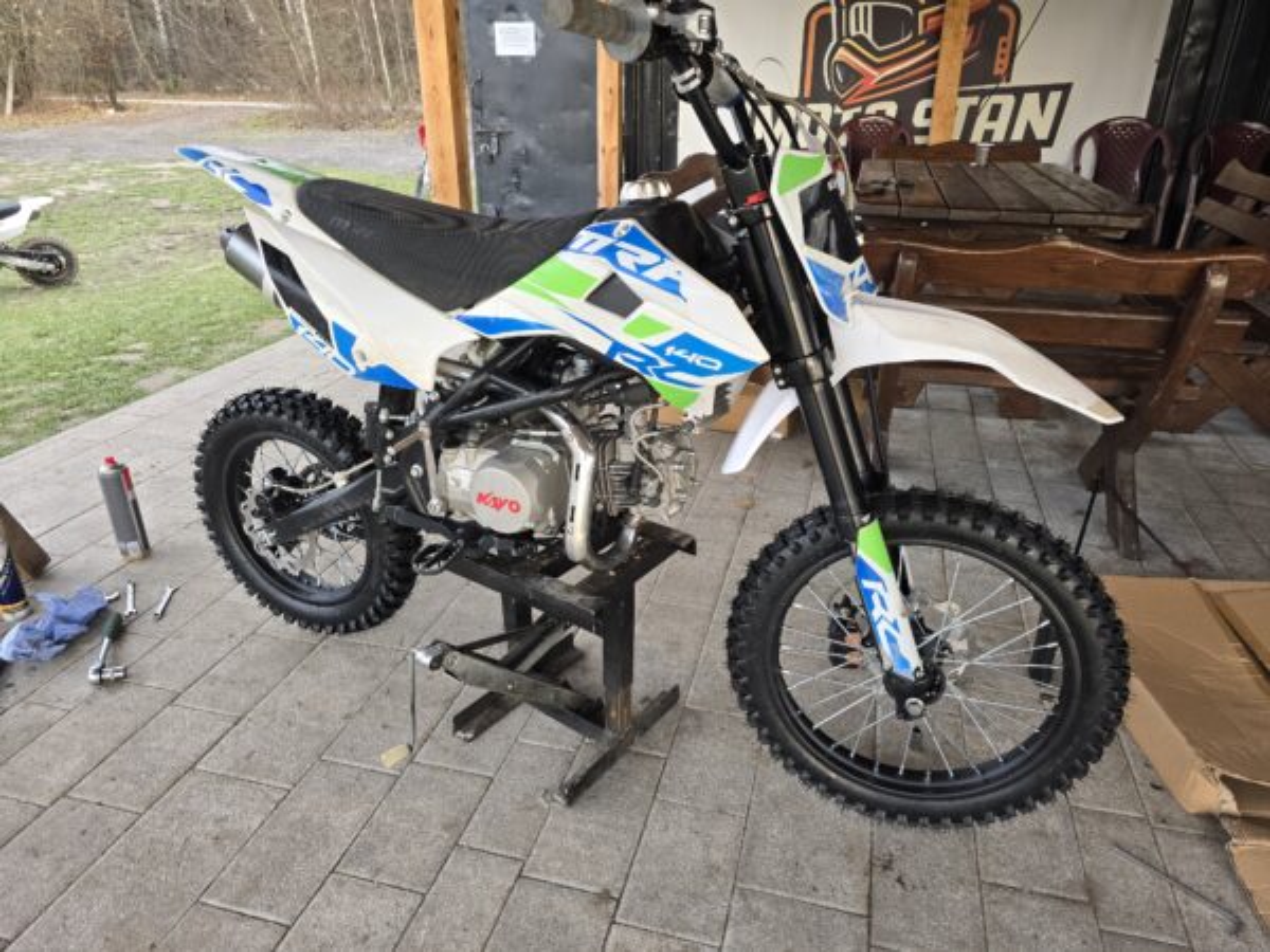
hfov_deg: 73.9
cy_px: 476
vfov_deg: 58.9
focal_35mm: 23
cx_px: 635
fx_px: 844
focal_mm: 6.3
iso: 160
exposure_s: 1/180
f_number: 1.7
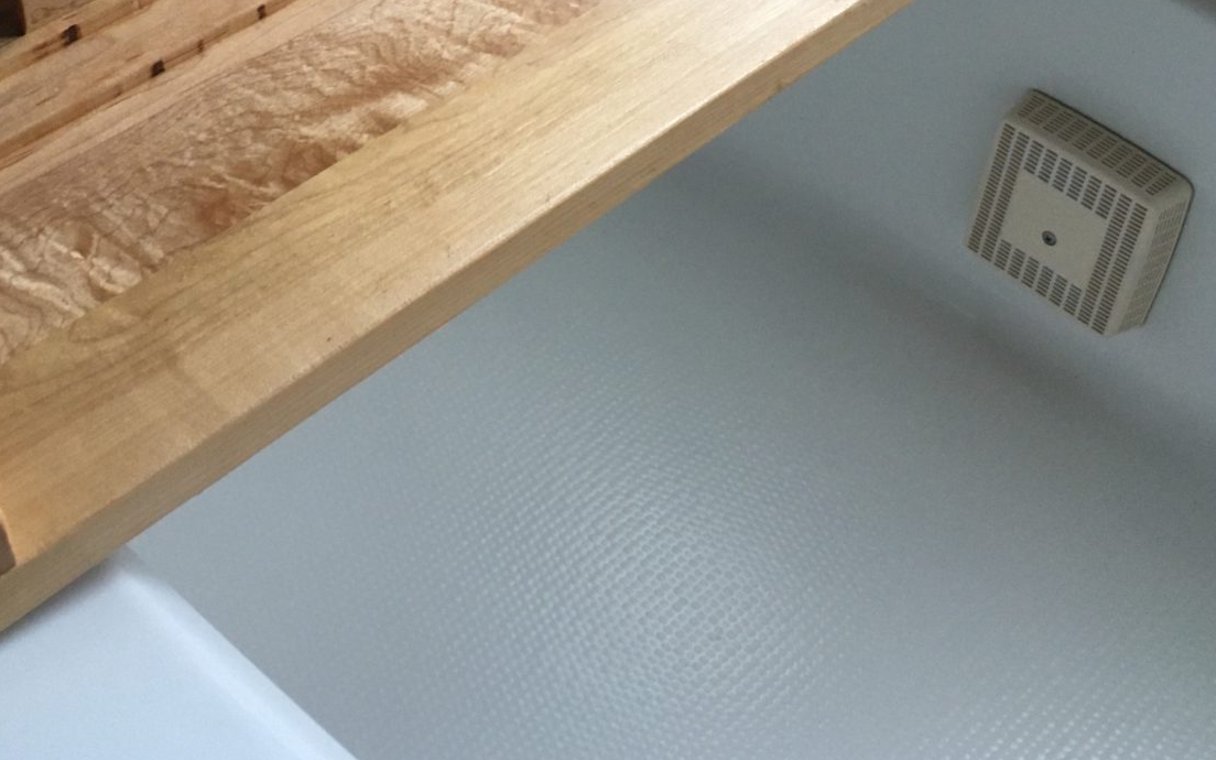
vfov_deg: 21.9
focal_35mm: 57
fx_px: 1889
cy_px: -11
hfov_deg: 35.6
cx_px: 536
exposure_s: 1/30
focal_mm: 4.15
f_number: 2.2
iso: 100
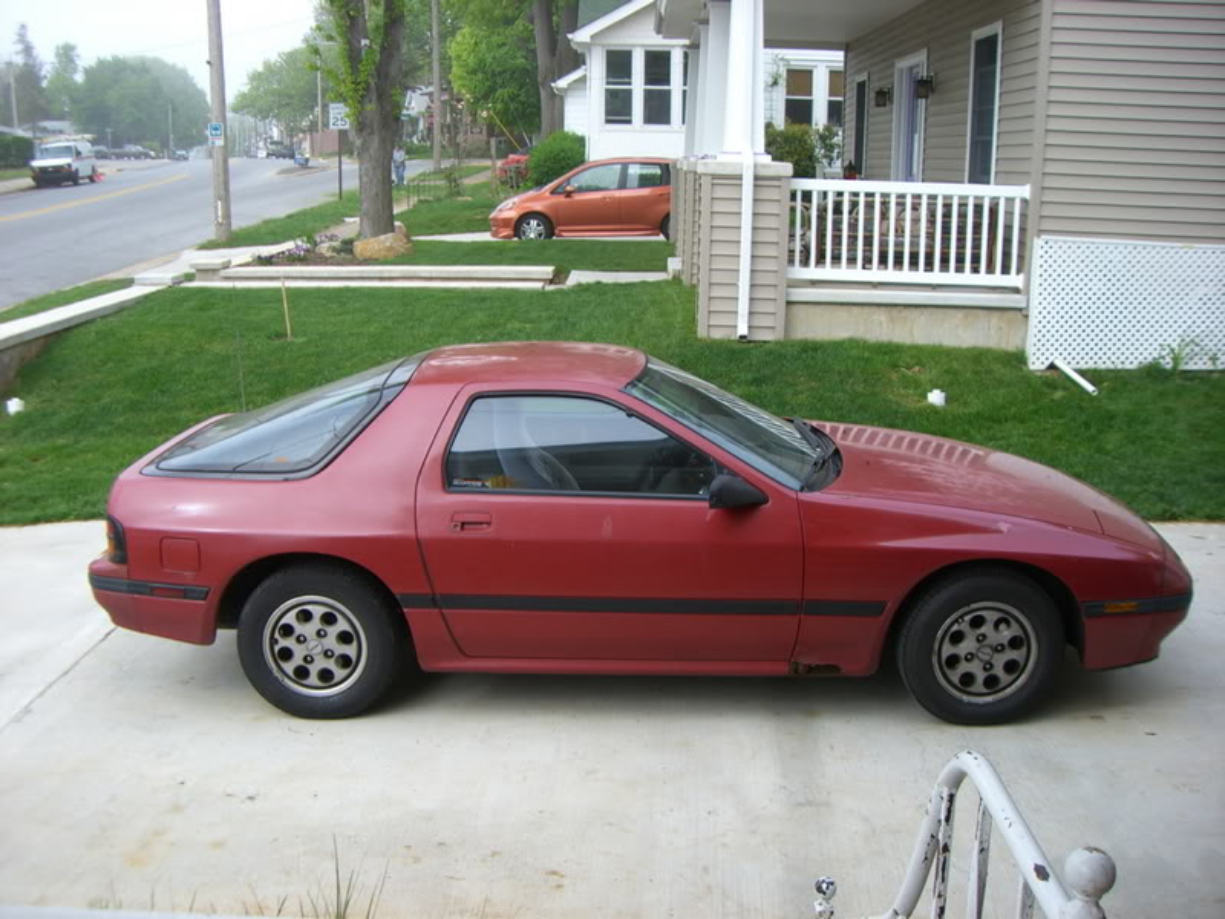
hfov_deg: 49.0
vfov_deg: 37.7
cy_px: 460
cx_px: 612
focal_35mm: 38
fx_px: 1345
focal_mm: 6.2
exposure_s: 1/400
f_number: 2.7
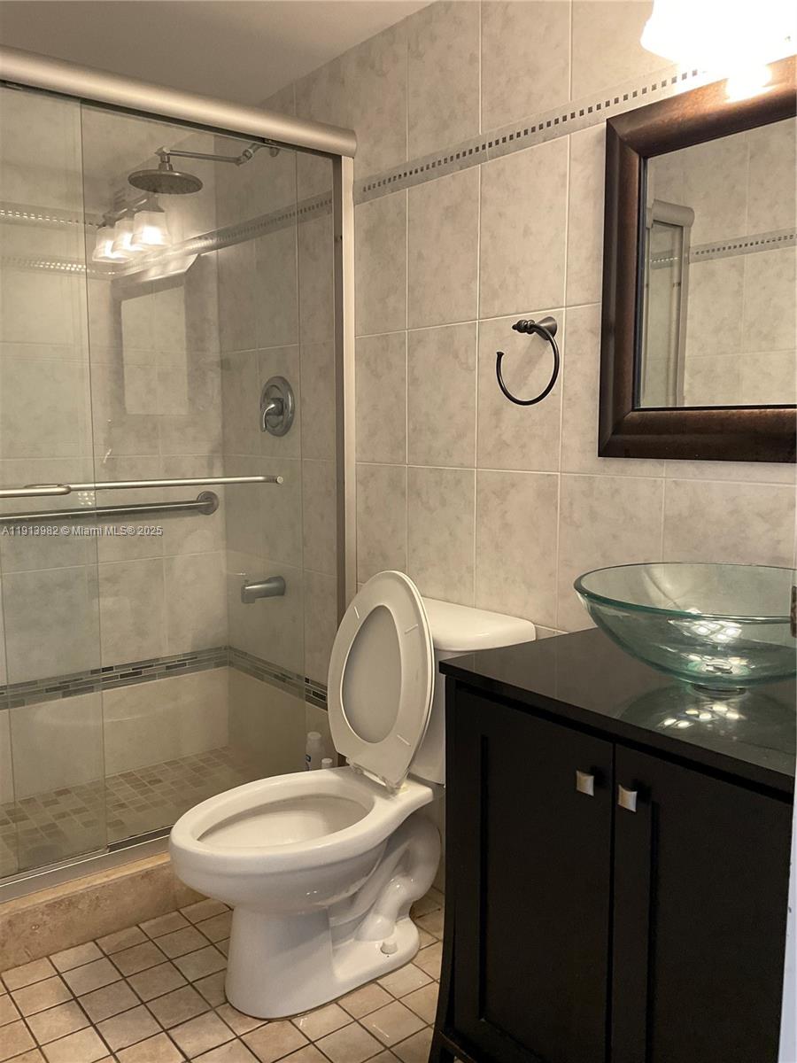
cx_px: 398
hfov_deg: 48.2
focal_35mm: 29
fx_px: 890
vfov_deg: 61.7
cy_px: 532
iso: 100
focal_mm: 3
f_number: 1.8
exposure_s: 1/60
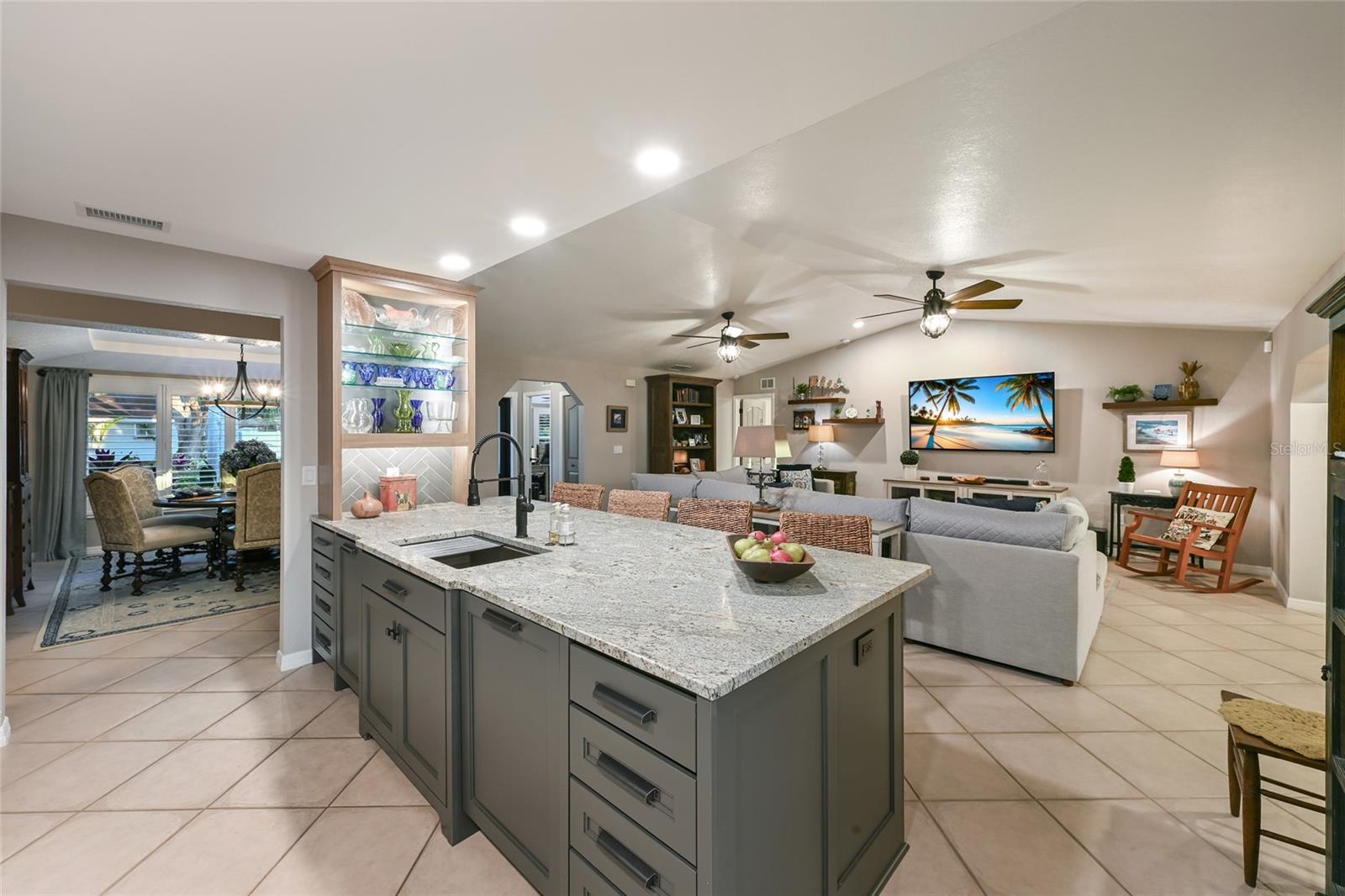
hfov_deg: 104.3
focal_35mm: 14
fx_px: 523
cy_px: 448
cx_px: 672
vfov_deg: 81.2
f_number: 11
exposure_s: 3
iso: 160
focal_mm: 14
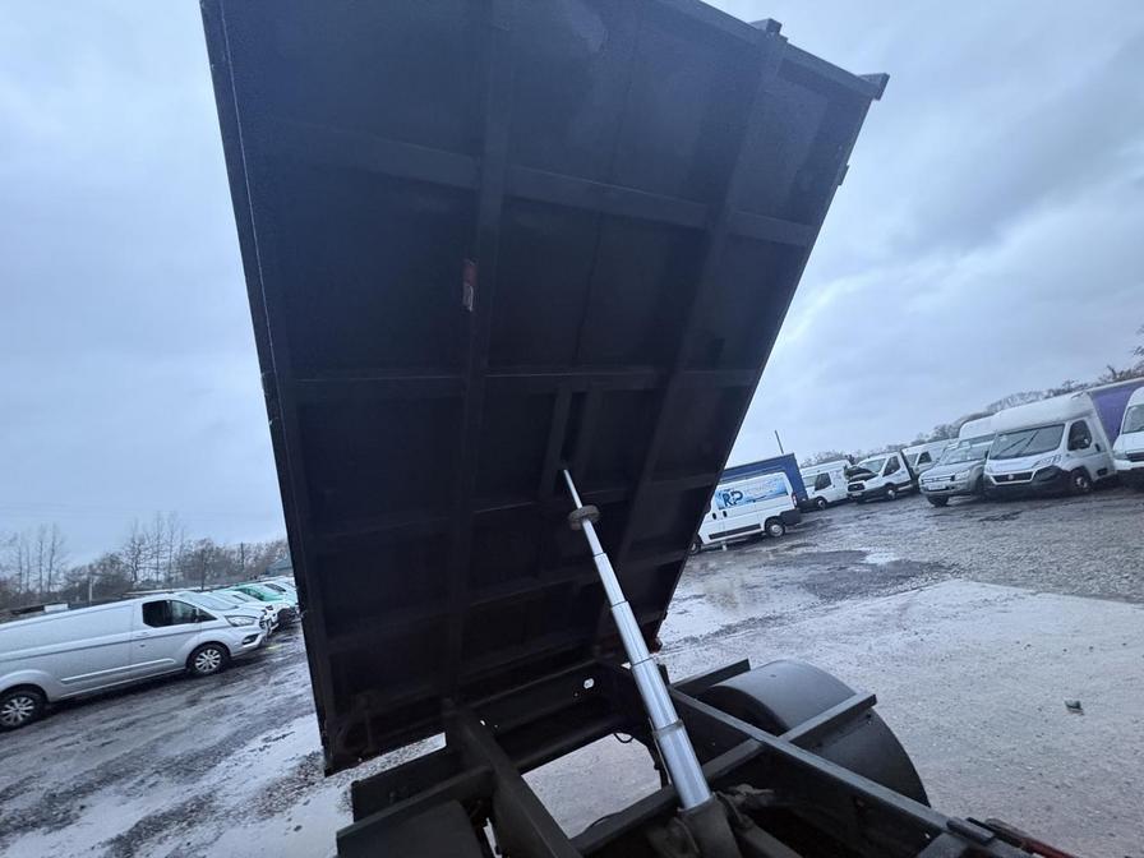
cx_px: 572
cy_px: 429
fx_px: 463
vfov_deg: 85.7
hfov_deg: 102.1
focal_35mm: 14
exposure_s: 1/25
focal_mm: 2.22
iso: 800
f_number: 2.2
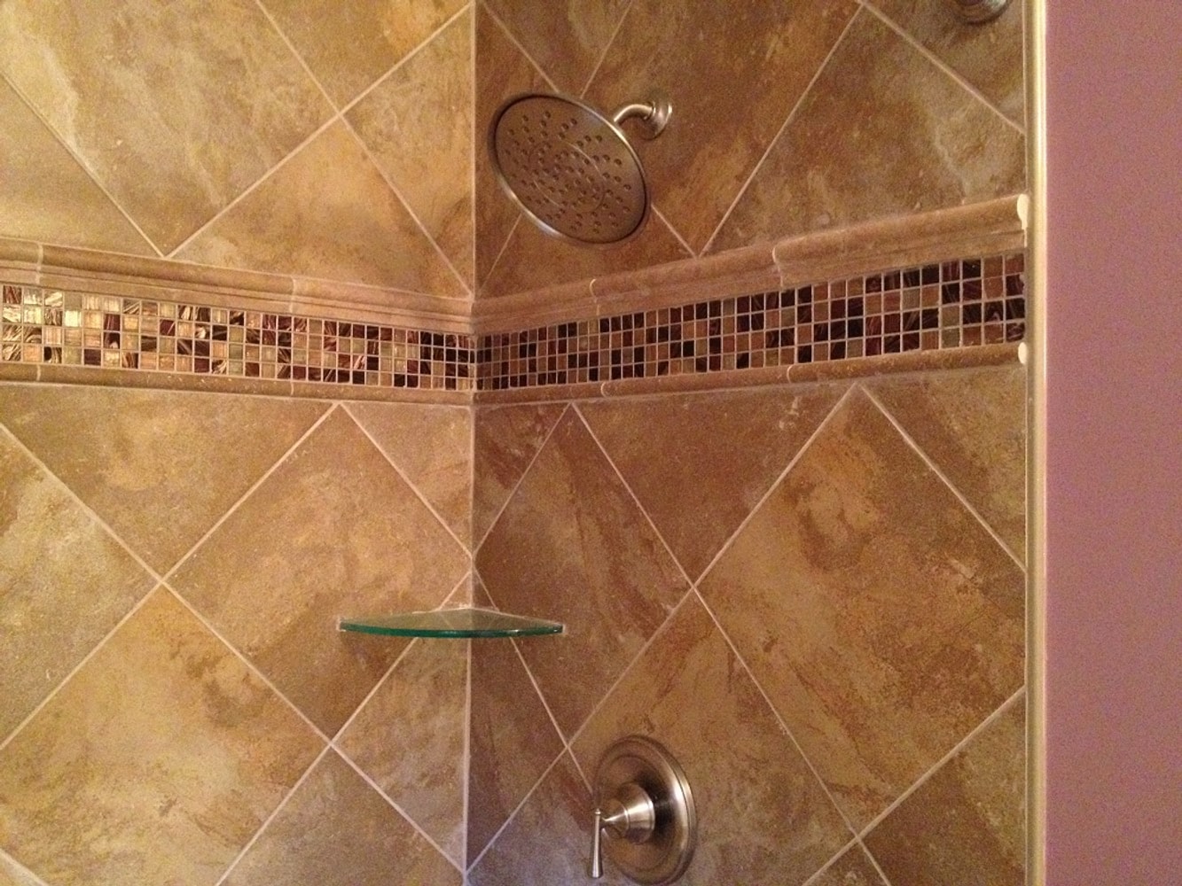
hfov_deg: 52.6
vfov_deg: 40.7
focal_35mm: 35
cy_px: 443
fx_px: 1195
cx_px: 591
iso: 800
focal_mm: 4.28
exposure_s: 1/15
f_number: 2.4
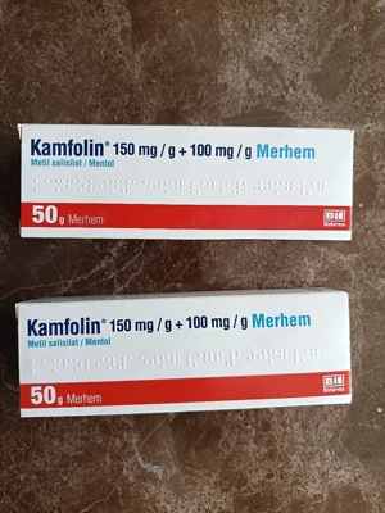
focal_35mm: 24
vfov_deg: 71.6
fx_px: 356
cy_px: 256
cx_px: 192
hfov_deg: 56.8
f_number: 1.75
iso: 797
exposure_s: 1/50
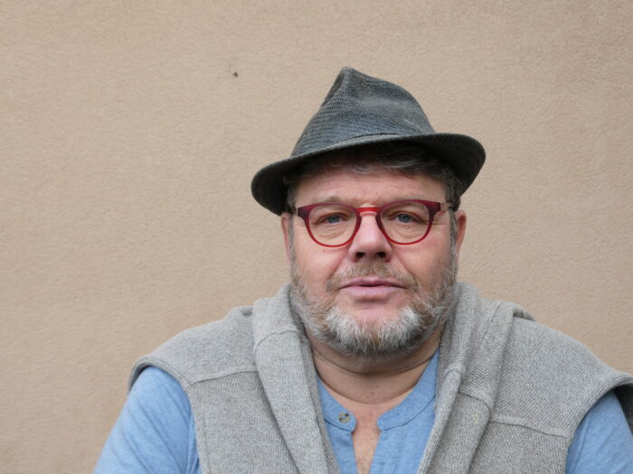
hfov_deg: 35.5
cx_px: 316
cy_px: 237
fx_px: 987
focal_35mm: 54
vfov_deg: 27.0
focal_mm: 9.6
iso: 80
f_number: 4.1
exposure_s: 1/125
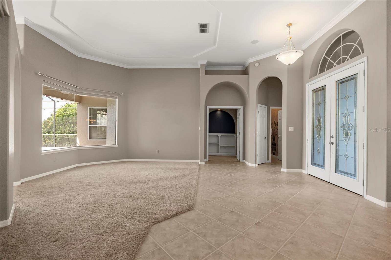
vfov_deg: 73.7
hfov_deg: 96.7
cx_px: 196
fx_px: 174
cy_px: 130
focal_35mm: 16
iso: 1250
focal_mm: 16
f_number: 4
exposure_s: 1/320
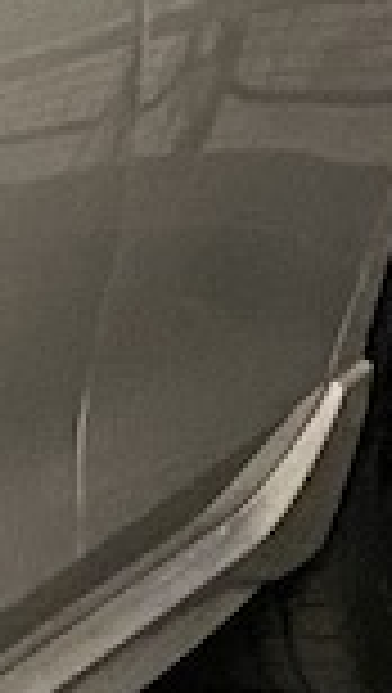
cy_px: 418
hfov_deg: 4.2
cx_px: -1874
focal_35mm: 235
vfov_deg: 9.2
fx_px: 4328
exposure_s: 1/33
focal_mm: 4.25
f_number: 1.8
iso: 500
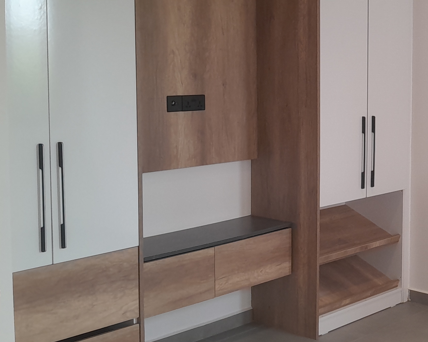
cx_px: 454
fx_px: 785
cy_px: 133
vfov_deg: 24.5
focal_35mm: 62
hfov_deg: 28.1
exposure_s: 1/50
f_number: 1.8
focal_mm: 3.98
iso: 80
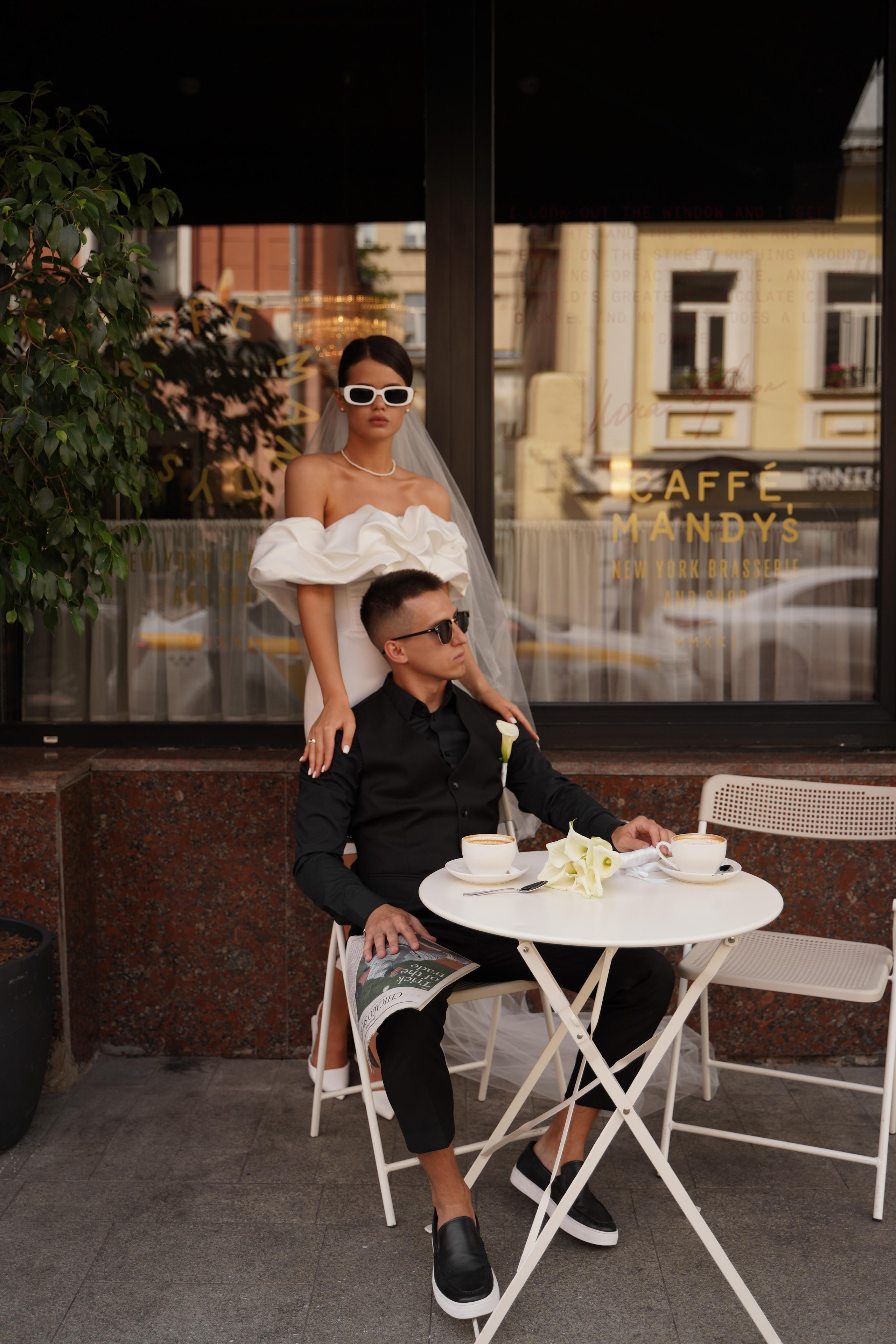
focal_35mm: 33
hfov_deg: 40.0
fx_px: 1232
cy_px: 672
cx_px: 448
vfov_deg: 57.2
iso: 125
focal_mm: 33
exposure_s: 1/640
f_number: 2.8
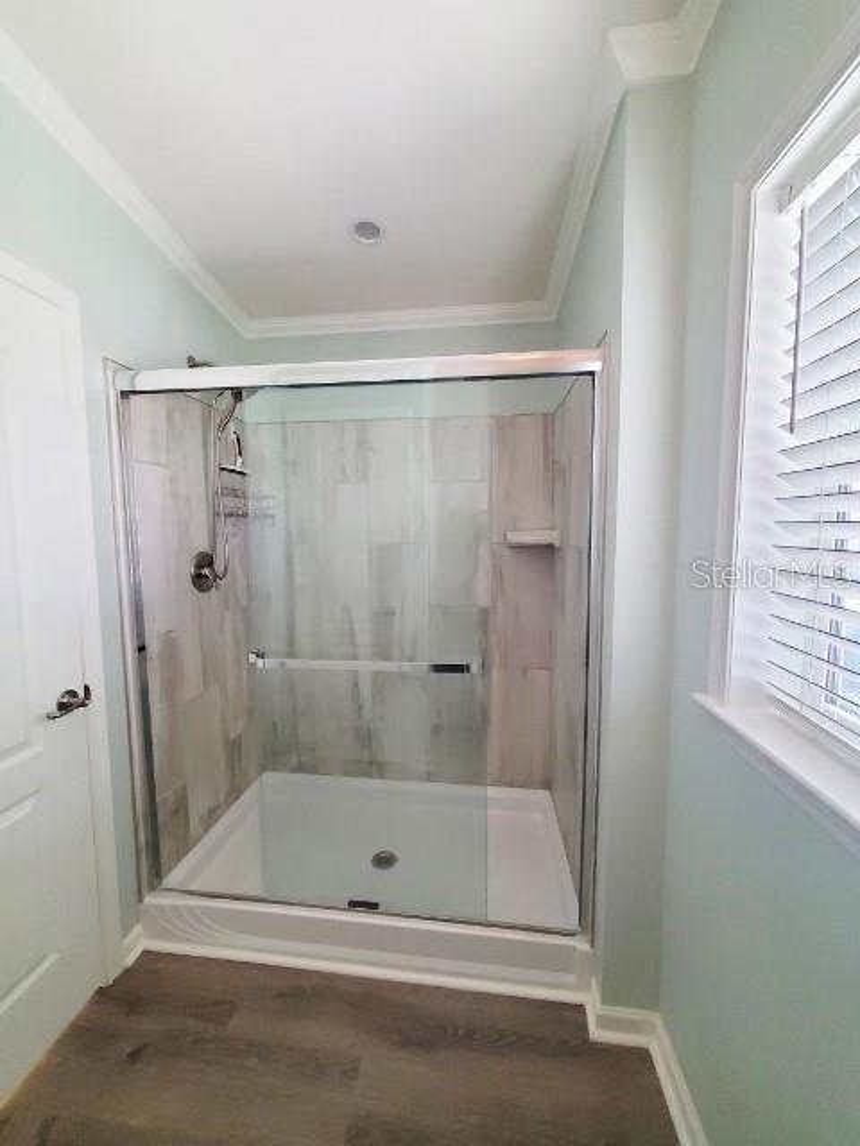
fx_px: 431
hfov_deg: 89.9
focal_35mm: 13
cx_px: 430
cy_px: 573
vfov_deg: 106.2
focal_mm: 1.8
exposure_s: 1/60
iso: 250
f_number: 2.2
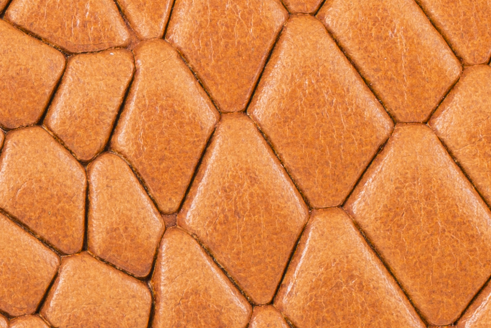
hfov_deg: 5.7
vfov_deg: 3.9
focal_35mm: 348
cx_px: -761
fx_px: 4749
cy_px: 398
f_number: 10
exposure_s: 1/200
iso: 100
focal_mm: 50
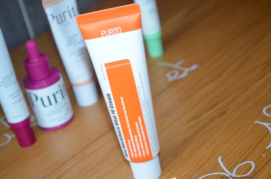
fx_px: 541
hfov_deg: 28.1
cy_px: 90
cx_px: 136
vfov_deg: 18.8
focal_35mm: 72
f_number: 5.3
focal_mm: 48
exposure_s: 1/60
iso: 1600
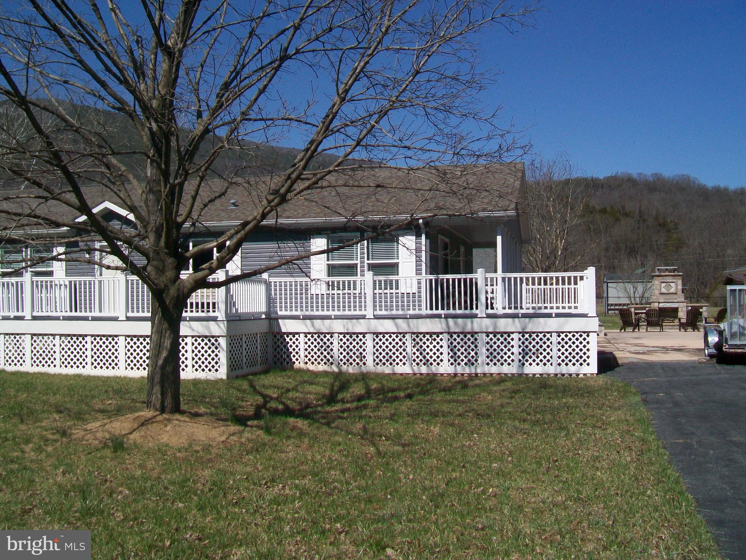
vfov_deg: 41.8
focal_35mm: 34
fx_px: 733
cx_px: 373
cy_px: 280
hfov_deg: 54.0
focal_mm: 6.1
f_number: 4.9
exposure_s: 1/640
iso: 64
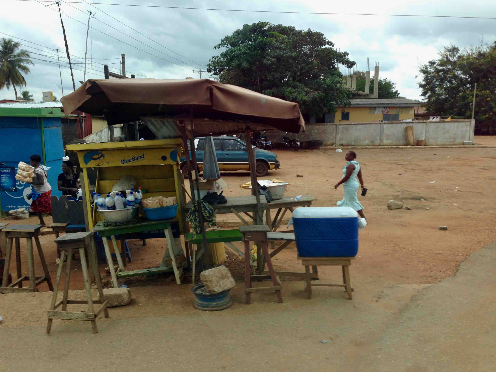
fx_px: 473
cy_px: 186
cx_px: 248
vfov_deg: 42.9
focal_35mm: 33
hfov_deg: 55.4
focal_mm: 4.12
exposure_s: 1/602
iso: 50
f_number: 2.4
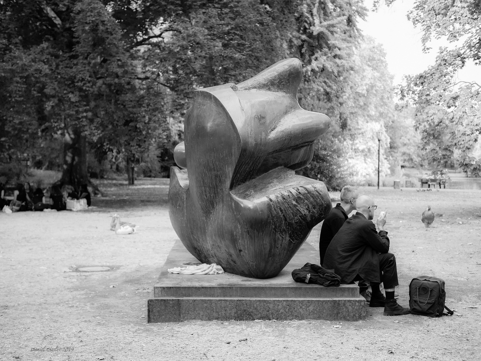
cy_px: 180
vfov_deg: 29.1
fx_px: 695
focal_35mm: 50
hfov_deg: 38.2
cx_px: 240
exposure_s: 1/500
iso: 320
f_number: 1.8
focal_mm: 25
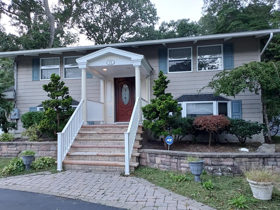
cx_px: 133
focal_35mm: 28
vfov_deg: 49.7
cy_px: 113
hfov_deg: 63.4
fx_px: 227
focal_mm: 4.6
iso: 400
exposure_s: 1/60
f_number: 1.8
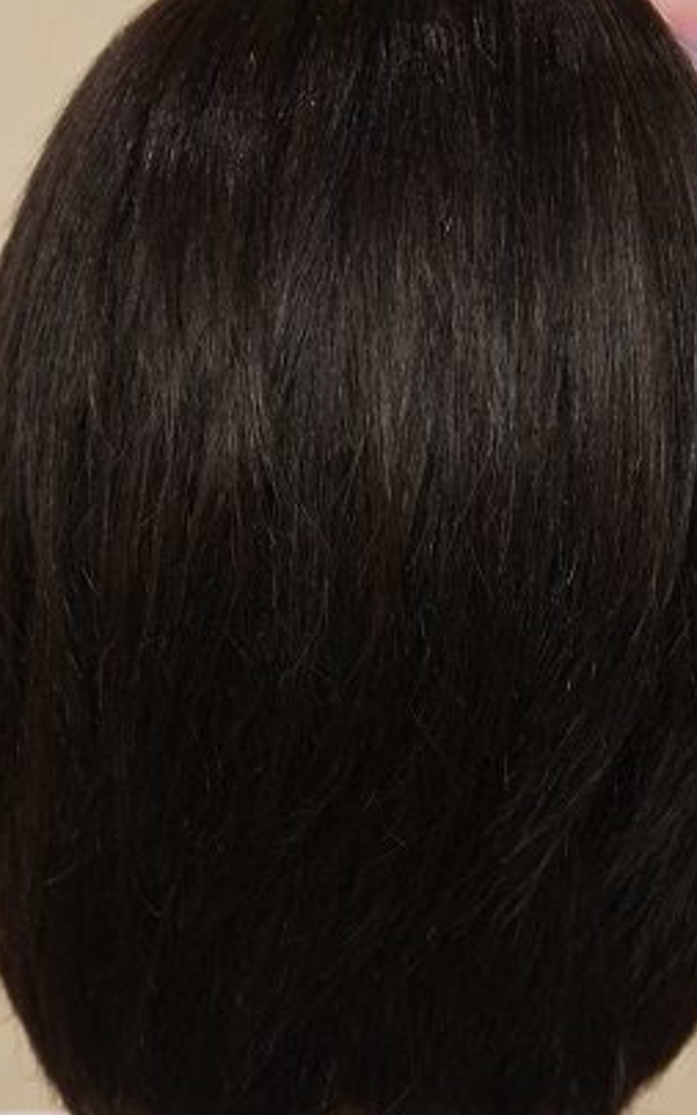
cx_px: 284
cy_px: 603
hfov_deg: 12.0
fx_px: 3314
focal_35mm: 109
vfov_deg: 19.1
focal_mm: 32
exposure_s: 1/160
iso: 1600
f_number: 4
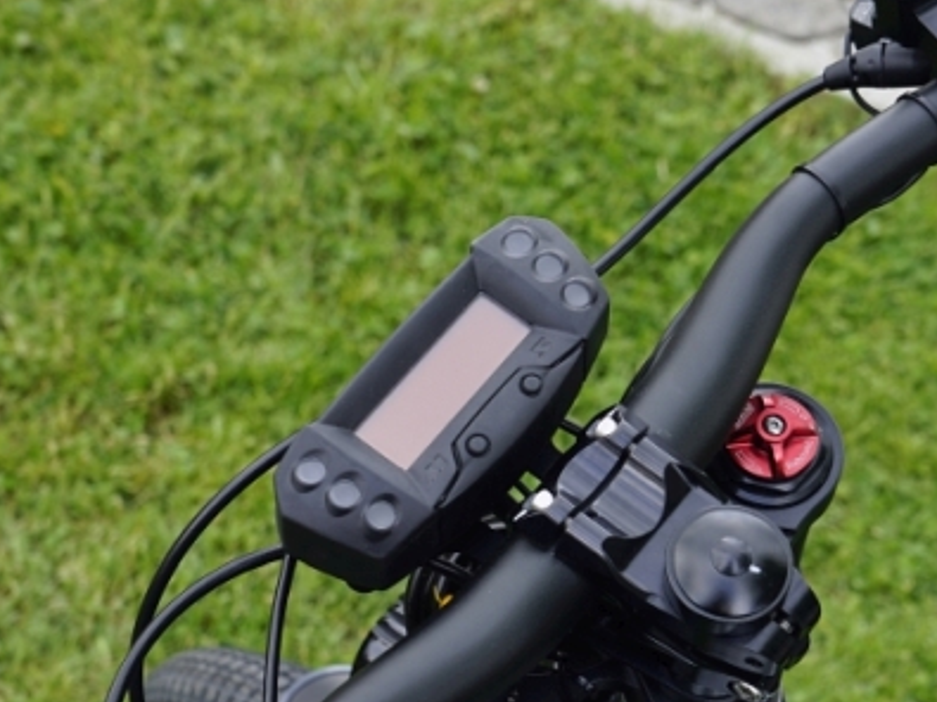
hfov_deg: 24.9
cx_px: 598
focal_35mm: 78
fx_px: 2111
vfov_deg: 18.7
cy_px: 566
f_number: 5.6
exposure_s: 1/80
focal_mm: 32
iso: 100
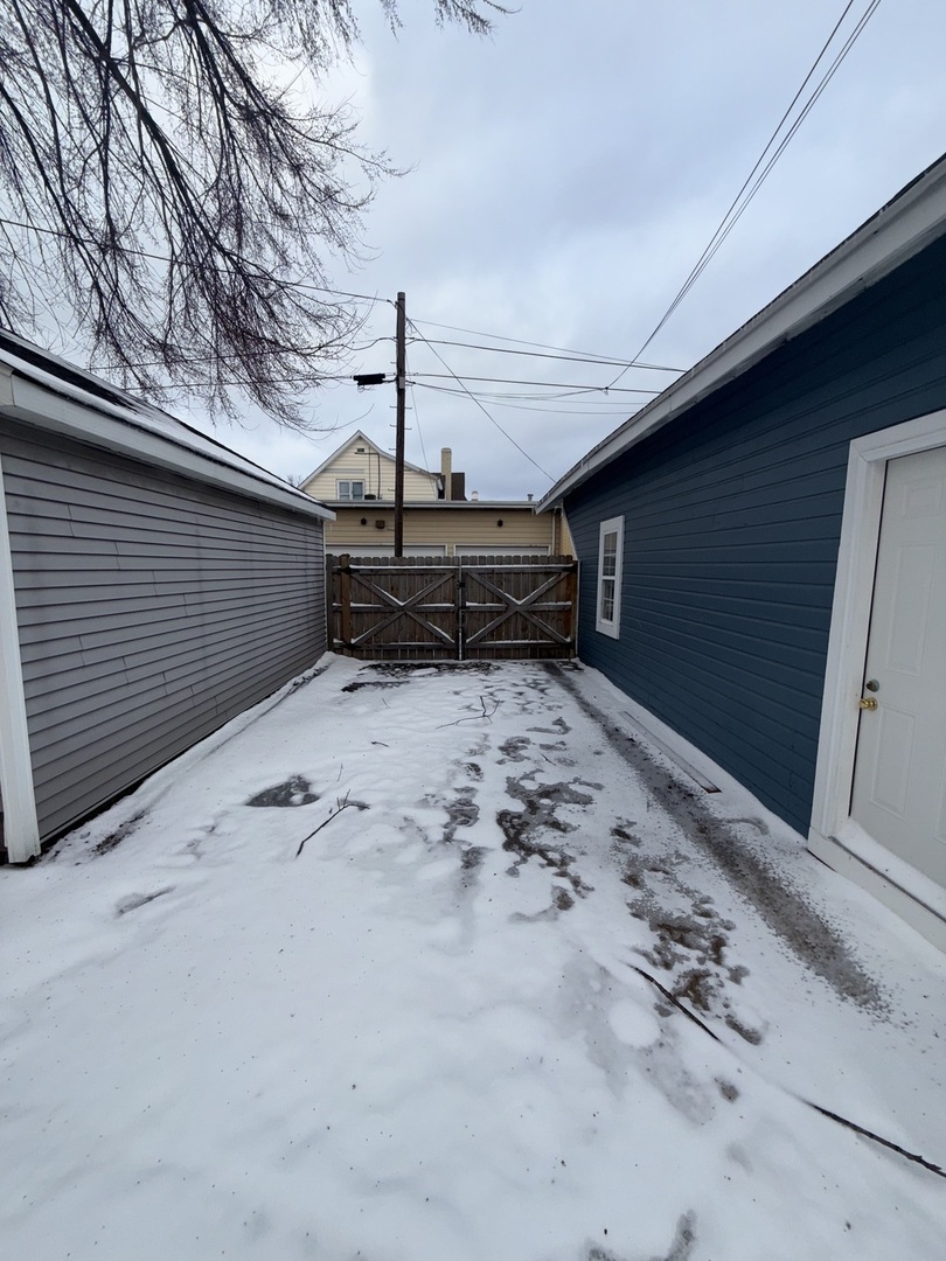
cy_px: 630
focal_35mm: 14
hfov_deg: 85.7
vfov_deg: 102.1
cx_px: 473
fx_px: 510
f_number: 2.2
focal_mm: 2.22
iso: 16
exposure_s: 1/130
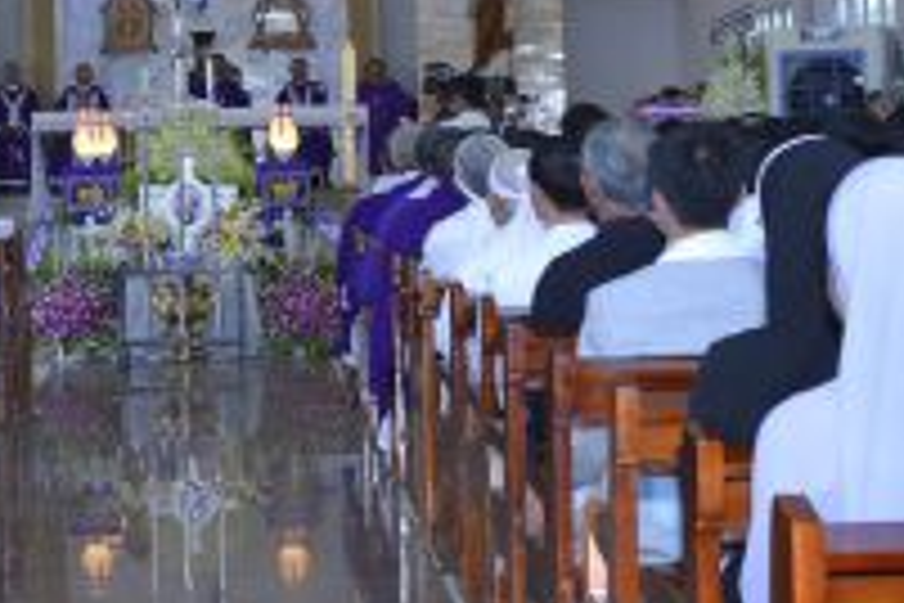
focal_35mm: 116
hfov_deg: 17.5
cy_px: 27
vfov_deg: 11.7
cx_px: 184
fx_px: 2913
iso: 400
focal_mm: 31
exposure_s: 1/60
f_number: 6.3
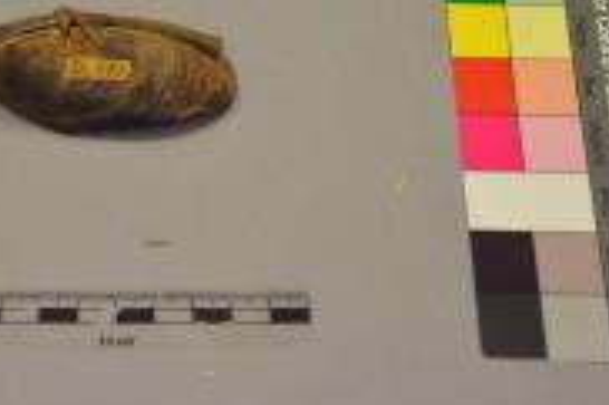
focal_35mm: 198
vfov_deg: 6.9
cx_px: 80
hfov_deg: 10.4
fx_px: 3346
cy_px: 13
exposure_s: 1/60
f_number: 5
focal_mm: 60
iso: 1250
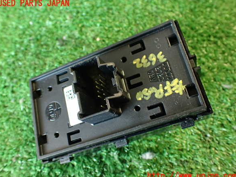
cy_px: 90
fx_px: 225
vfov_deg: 42.9
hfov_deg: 55.4
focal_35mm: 33
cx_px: 117
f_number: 2.4
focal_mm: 5.79
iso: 500
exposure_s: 1/30
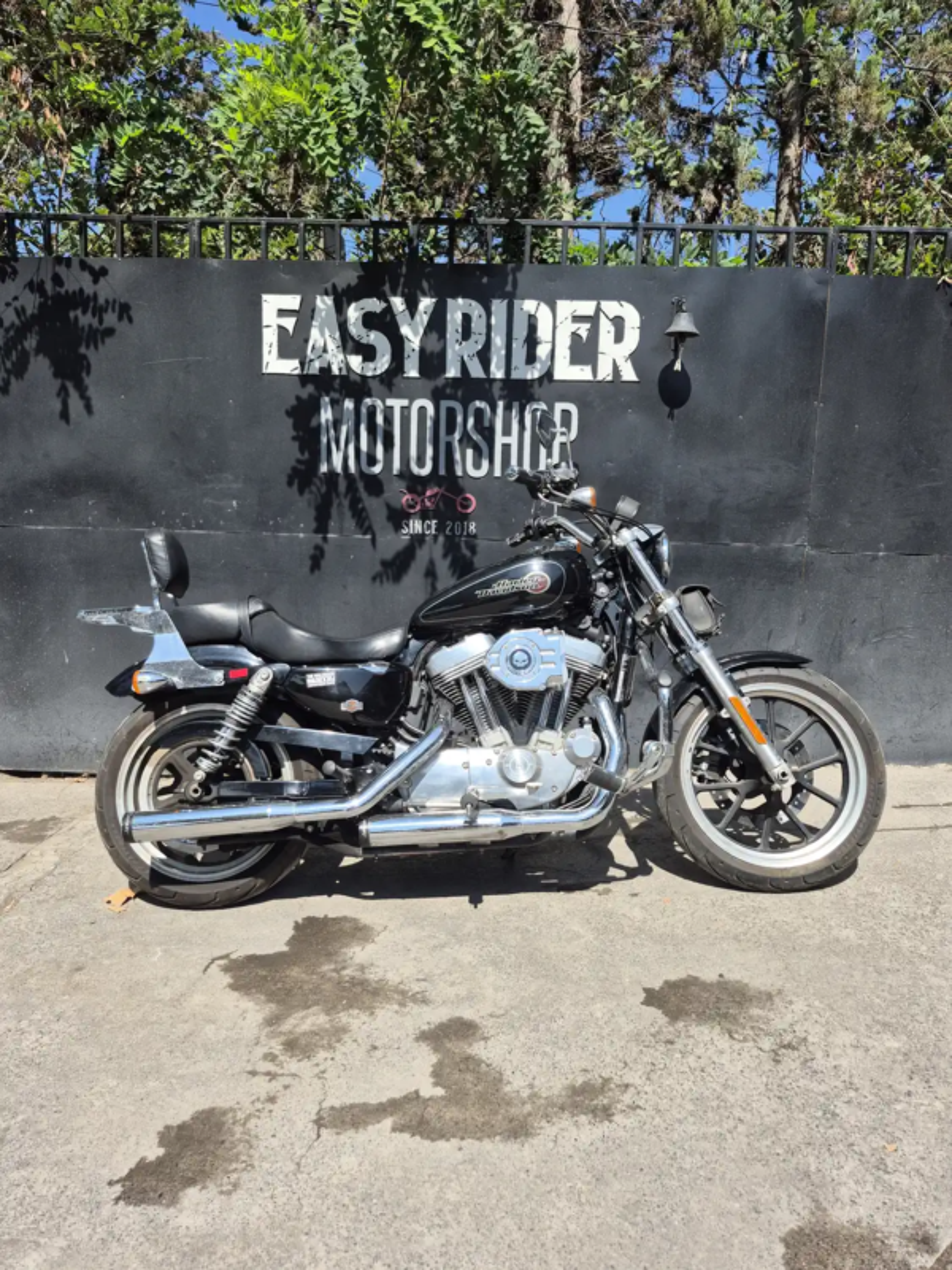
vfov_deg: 73.9
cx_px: 476
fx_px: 843
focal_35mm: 23
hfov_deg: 58.9
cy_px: 635
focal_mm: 5.4
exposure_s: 1/1364
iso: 25
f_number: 1.8
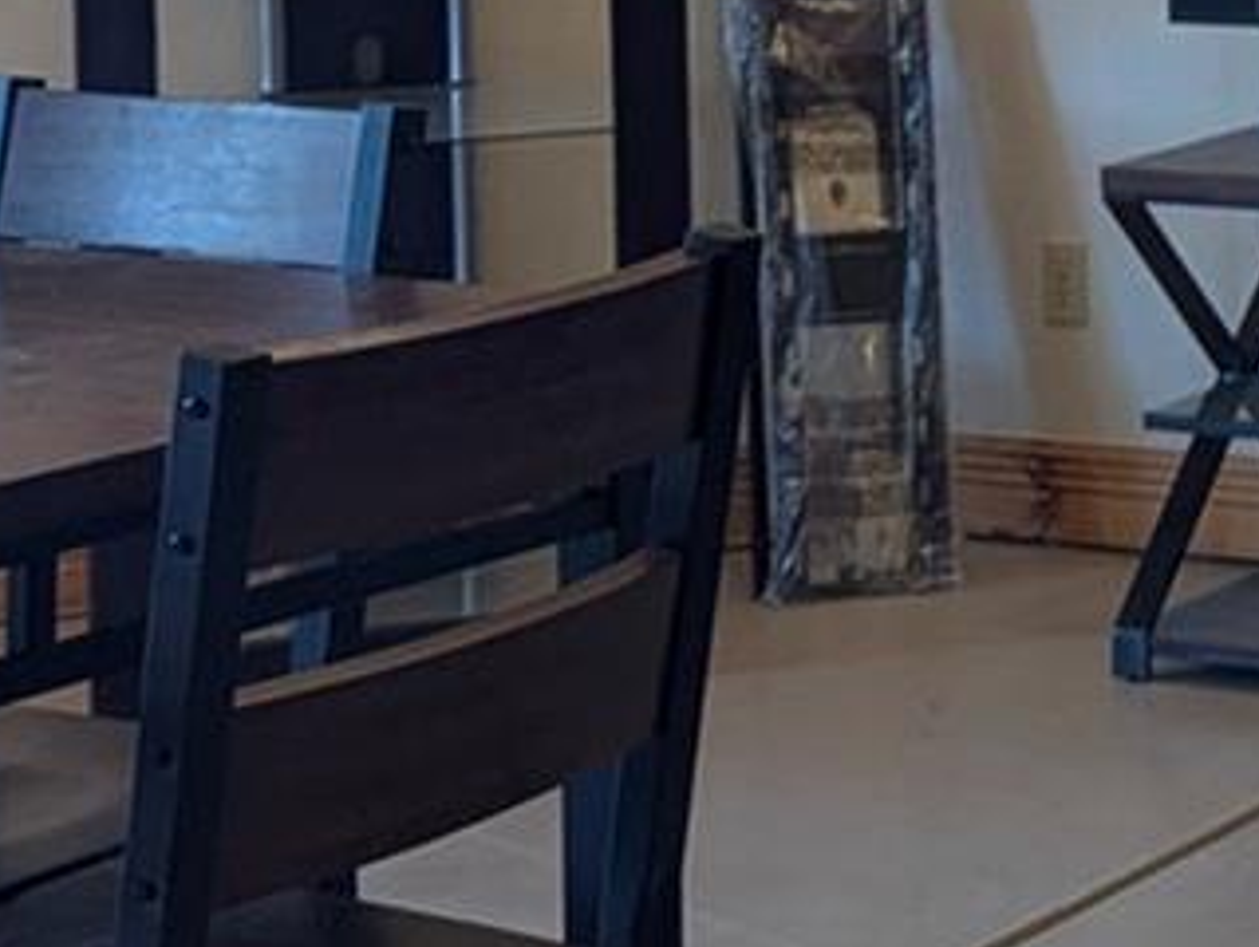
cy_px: -335
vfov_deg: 12.0
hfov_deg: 15.2
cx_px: 1902
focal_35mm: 120
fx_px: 4369
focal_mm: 6.81
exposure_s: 1/120
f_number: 1.85
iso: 61
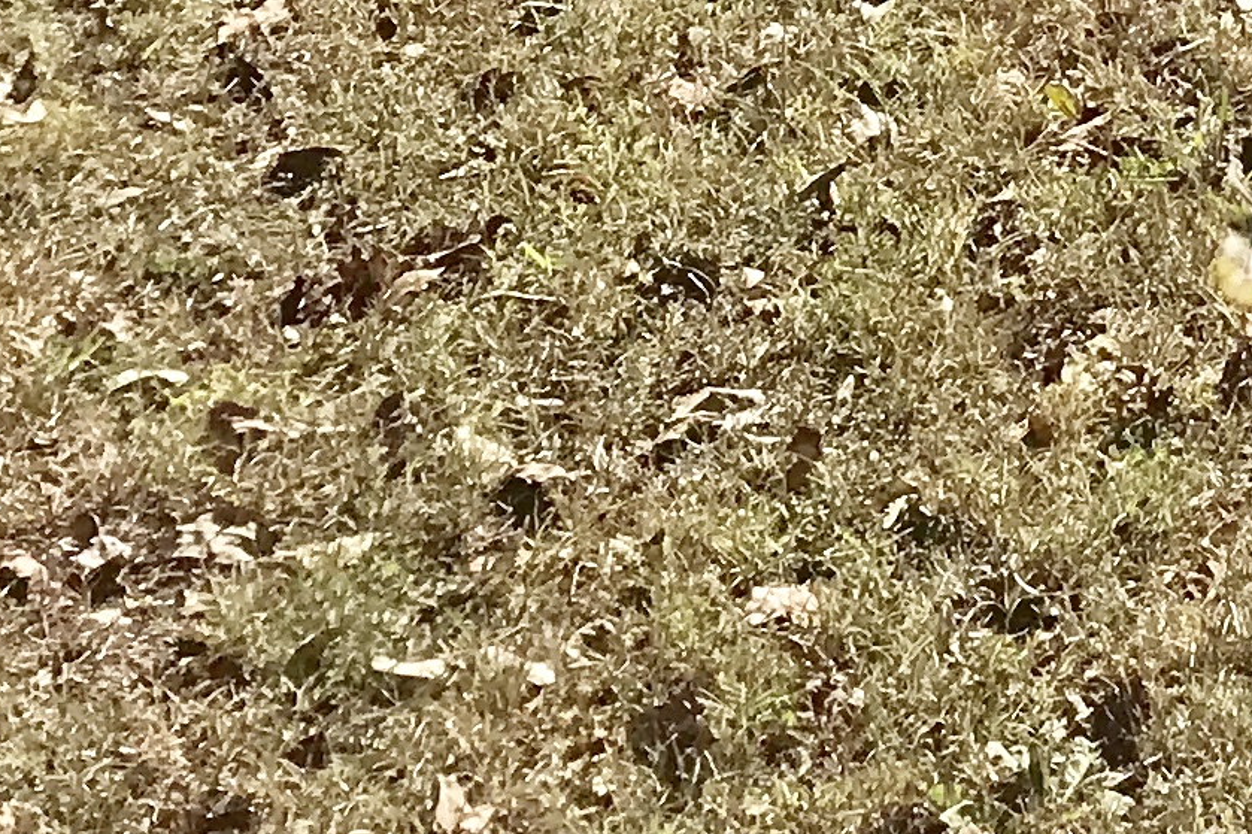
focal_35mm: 140
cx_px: 2989
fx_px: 4868
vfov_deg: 8.7
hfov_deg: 11.9
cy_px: -1361
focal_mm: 3.99
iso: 20
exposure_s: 1/2083
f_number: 1.8
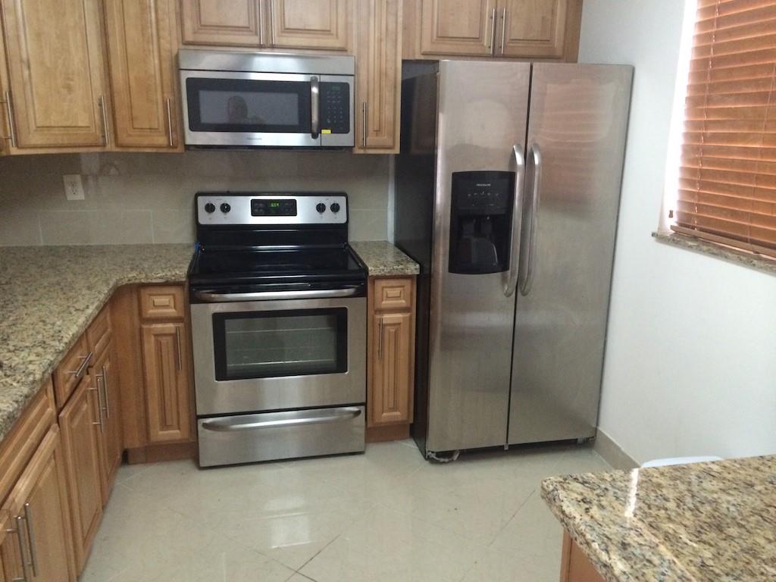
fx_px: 673
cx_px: 388
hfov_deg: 60.0
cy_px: 291
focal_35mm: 30
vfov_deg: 46.8
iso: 320
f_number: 2.2
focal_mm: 4.12
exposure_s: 1/30
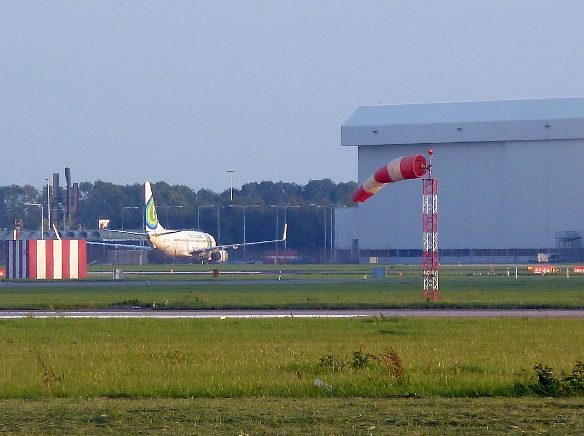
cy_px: 218
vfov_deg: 2.4
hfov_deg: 3.2
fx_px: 10508
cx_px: 292
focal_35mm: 624
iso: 125
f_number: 4.9
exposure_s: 1/125
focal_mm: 49.2
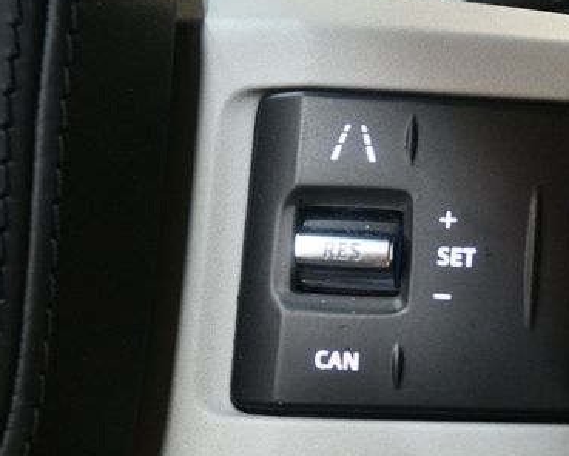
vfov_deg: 19.7
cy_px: 282
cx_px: 404
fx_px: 1315
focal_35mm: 78
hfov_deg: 24.2
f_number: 4.8
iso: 4000
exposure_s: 1/60
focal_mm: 32
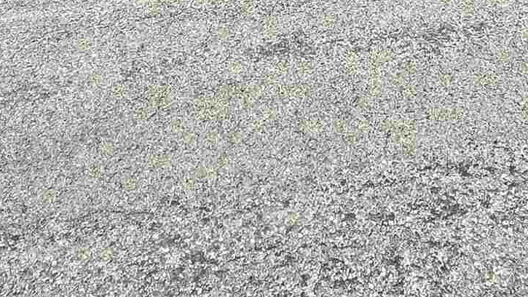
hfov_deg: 34.9
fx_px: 840
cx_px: 288
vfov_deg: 14.9
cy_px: -357
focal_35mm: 60
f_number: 1.9
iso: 40
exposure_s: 1/1437
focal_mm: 2.2
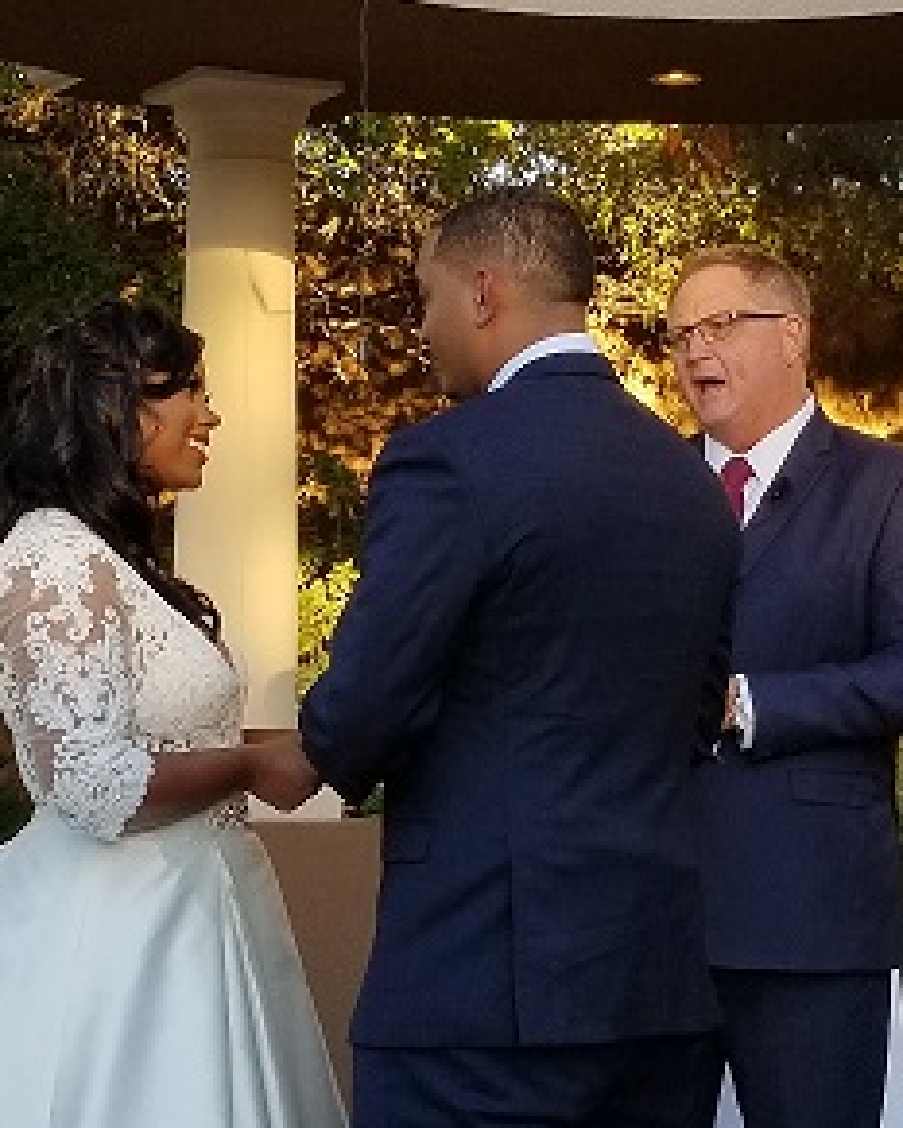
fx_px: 1469
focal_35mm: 44
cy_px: 667
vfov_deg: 41.8
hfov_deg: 34.1
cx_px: 515
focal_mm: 4.25
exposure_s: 1/279
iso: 50
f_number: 1.7
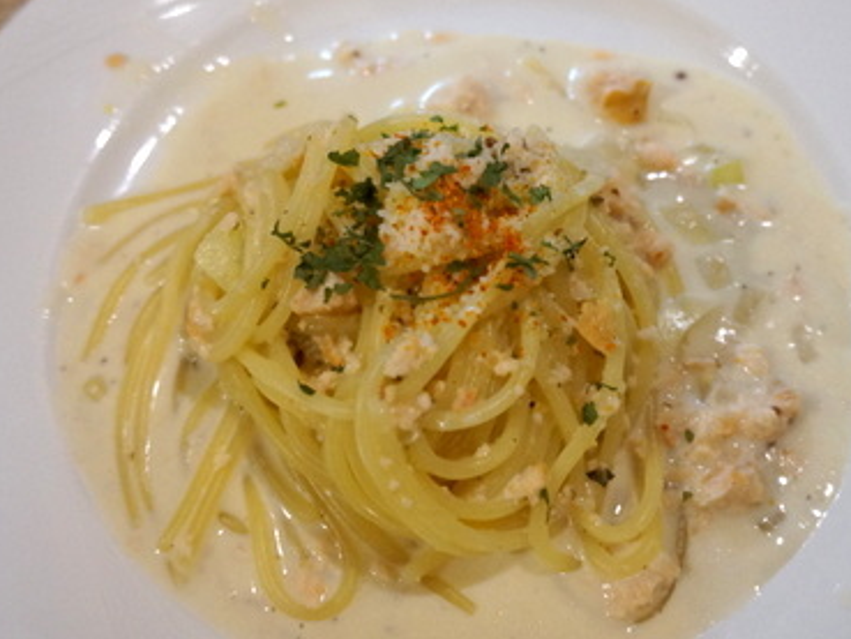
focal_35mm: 50
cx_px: 510
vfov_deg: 29.1
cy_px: 354
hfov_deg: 38.0
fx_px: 1230
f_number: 4
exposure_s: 1/60
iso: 2000
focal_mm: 20
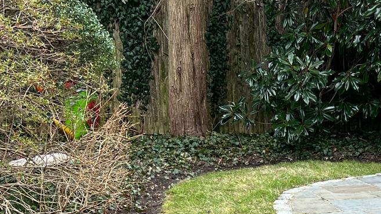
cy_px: 257
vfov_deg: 13.2
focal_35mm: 89
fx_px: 899
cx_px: 344
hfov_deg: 23.3
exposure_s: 1/121
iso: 50
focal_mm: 5.7
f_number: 1.5
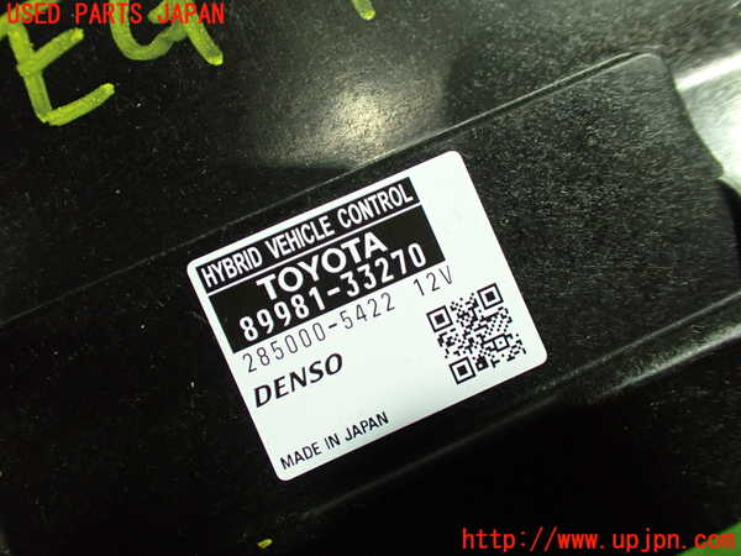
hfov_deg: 60.0
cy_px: 278
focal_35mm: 30
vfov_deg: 46.8
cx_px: 370
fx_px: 642
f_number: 2.3
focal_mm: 5.4
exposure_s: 1/100
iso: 800
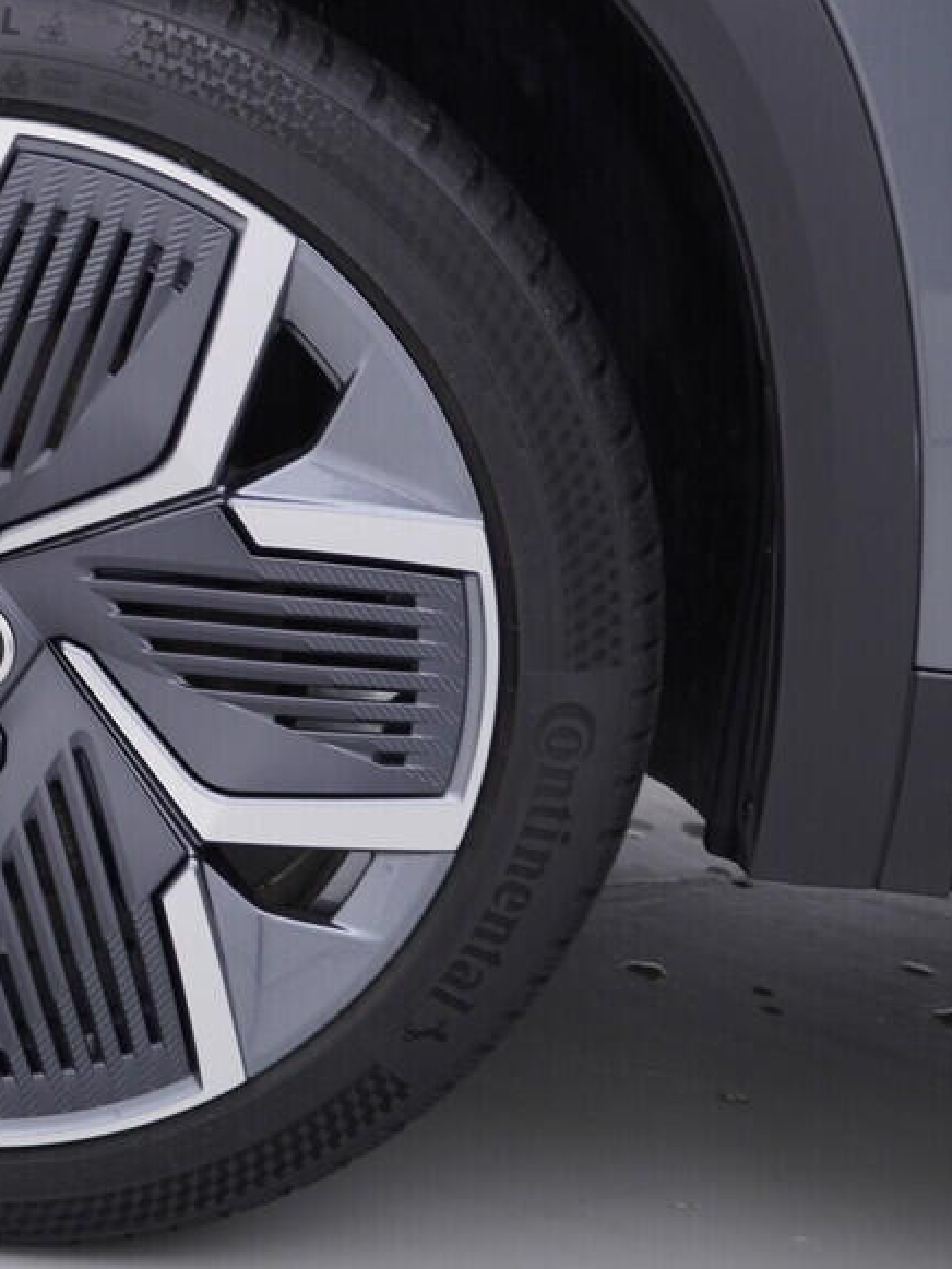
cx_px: -15
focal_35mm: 61
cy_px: 565
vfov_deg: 31.6
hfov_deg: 23.0
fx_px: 2236
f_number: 3.5
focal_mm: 24
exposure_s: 1/60
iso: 125
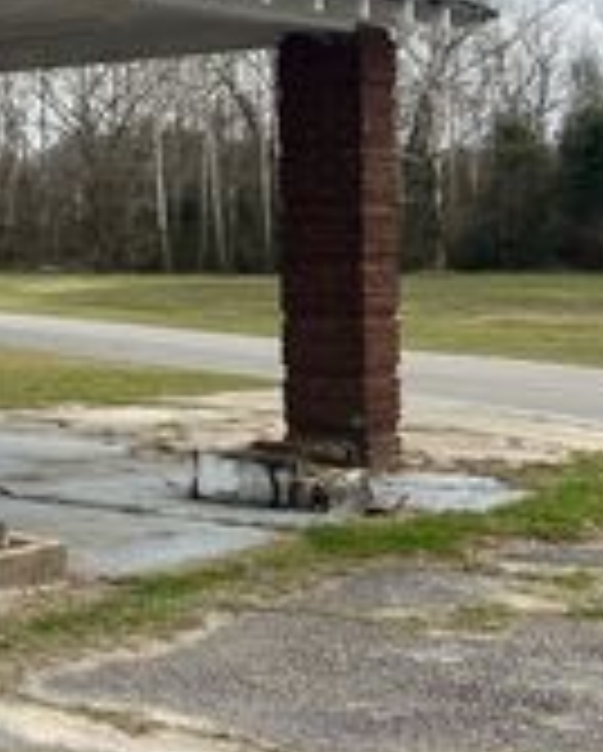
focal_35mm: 76
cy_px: 241
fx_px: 1692
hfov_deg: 16.8
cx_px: -472
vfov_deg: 24.9
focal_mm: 5.7
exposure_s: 1/3257
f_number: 1.5
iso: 50
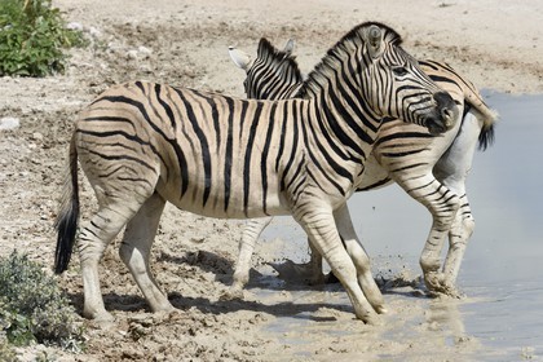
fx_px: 3620
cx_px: 272
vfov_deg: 5.7
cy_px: 181
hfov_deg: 8.6
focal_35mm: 240
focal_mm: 240
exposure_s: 1/1600
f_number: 11
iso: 400
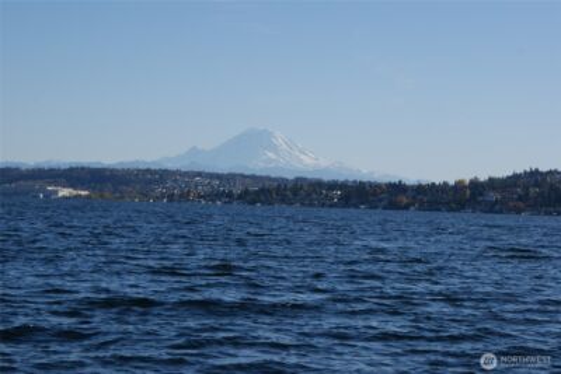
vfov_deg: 13.1
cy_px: 187
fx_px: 1637
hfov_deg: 19.4
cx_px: 280
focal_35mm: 105
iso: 100
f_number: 11
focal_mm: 70
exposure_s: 1/160
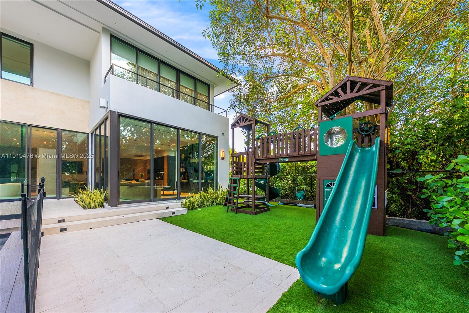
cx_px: 234
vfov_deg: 85.5
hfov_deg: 108.3
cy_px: 156
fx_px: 169
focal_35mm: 13
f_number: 8
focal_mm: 13
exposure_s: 1/100
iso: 400
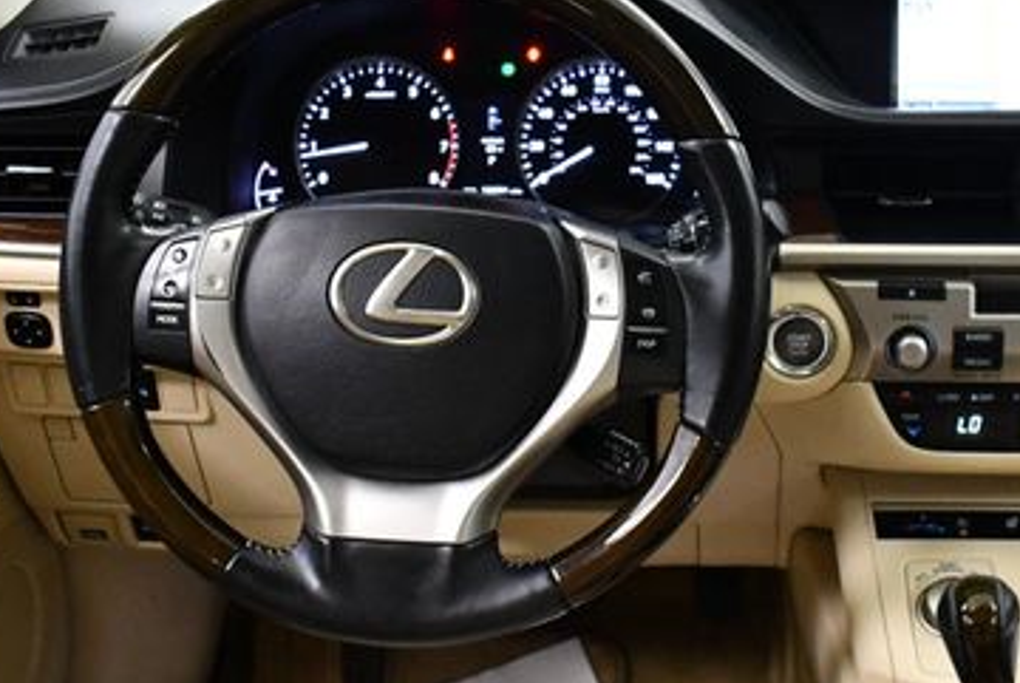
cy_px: 317
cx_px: 683
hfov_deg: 31.1
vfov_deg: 21.3
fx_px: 1816
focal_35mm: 64
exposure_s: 1/125
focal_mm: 18
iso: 2800
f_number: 3.5
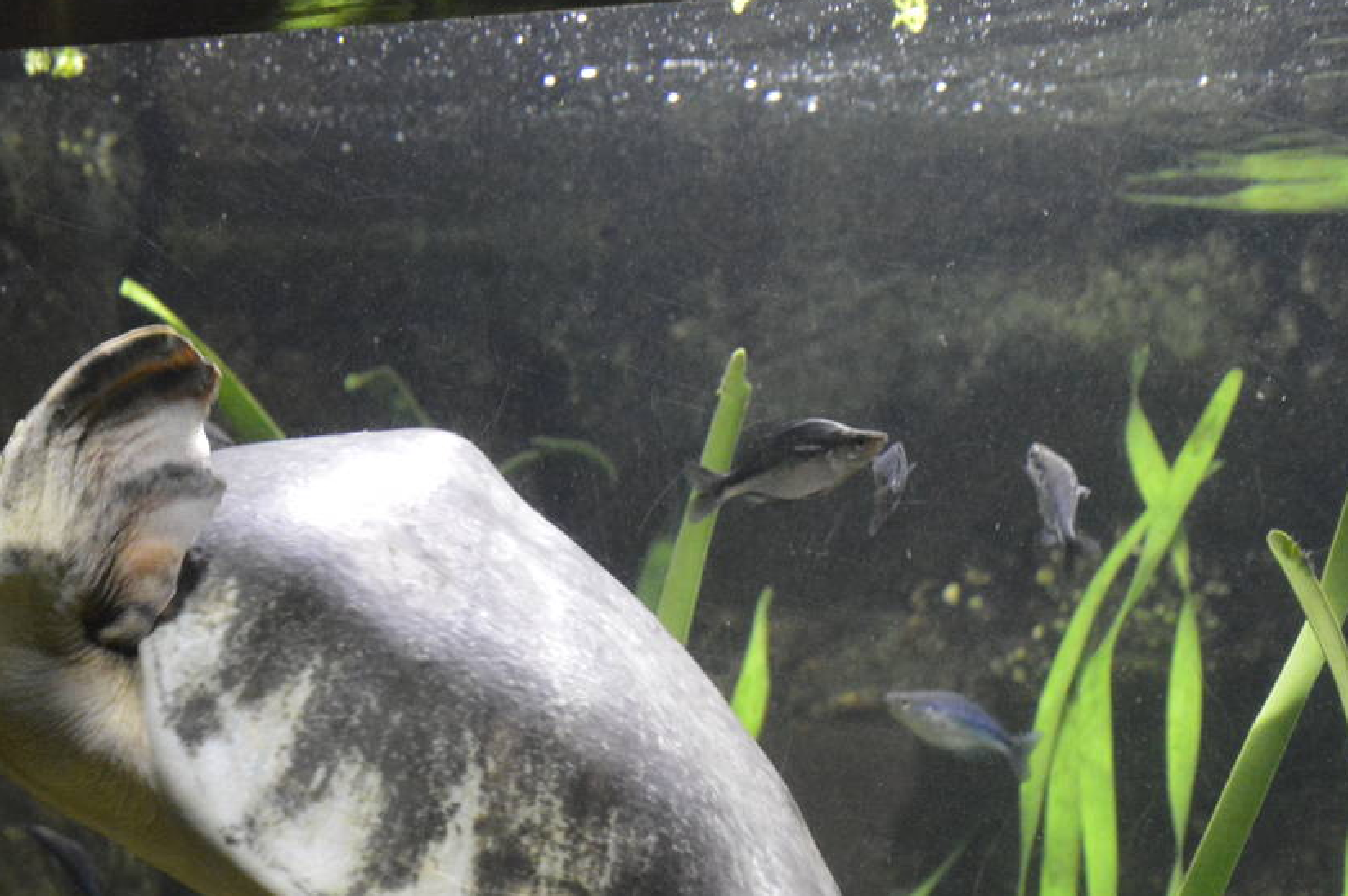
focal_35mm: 102
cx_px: 232
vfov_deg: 13.3
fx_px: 3815
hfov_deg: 19.8
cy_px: 795
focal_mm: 35
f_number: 4.5
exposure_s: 1/50
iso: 3200
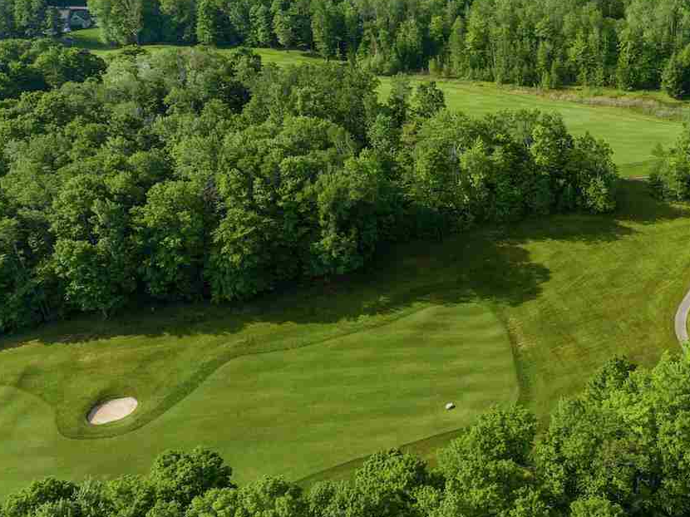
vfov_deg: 38.6
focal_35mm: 37
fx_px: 737
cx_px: 523
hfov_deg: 48.1
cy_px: 227
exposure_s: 1/1000
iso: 110
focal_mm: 12.29
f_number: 2.8
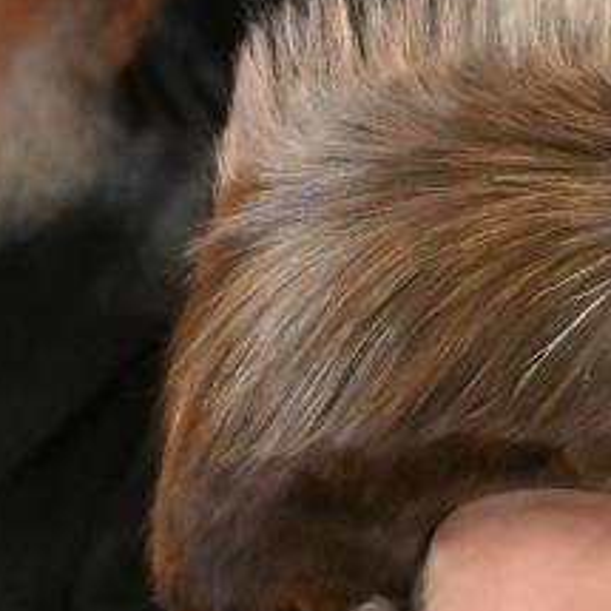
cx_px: 529
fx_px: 24283
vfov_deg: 1.4
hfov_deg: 1.4
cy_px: 580
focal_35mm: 1216
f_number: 2.8
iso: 1000
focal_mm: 200
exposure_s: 1/200
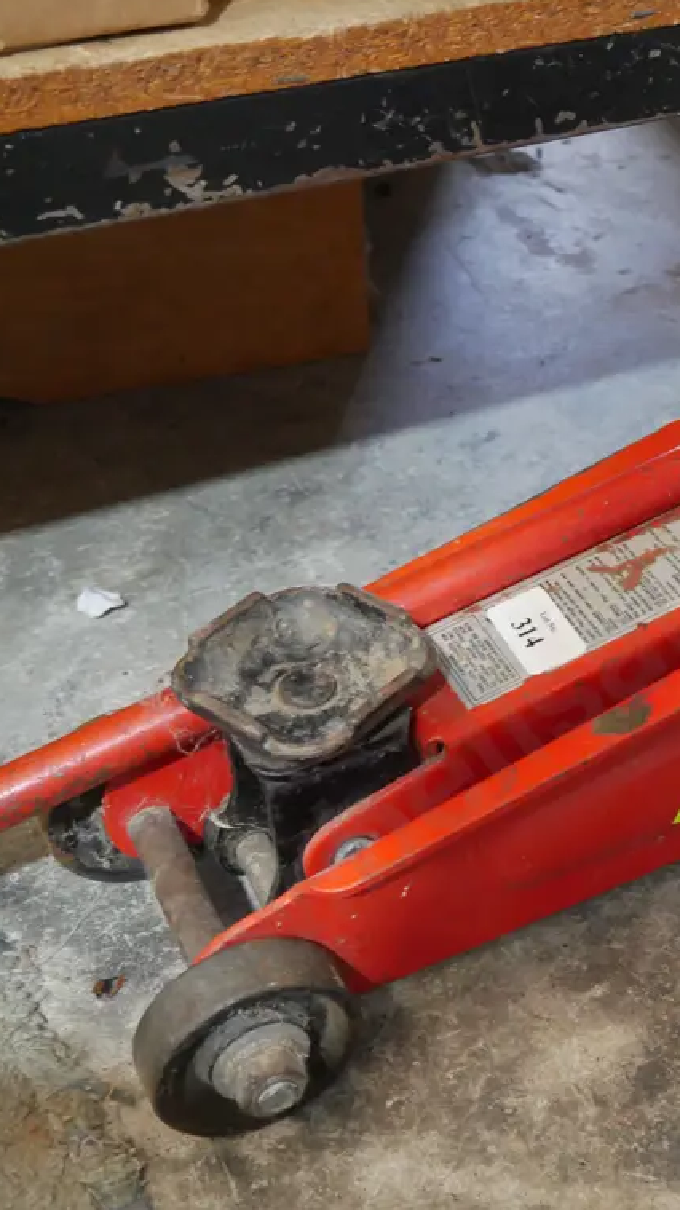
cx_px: 699
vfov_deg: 39.2
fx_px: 1700
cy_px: 599
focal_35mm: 53
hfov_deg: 21.7
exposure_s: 1/60
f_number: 4
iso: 2000
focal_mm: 18
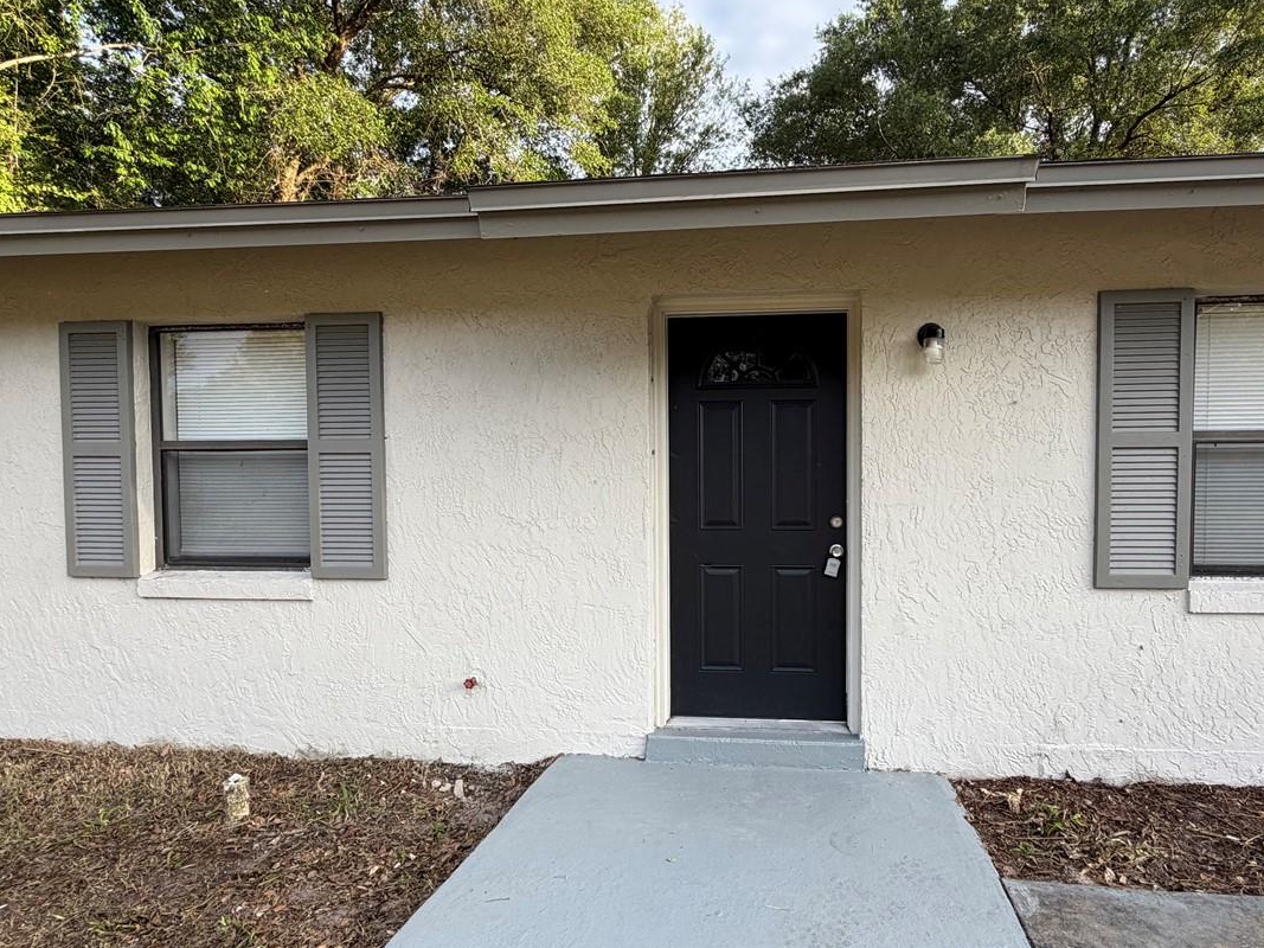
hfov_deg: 78.7
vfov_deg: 63.3
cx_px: 708
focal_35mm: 21
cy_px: 517
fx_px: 767
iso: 50
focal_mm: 2.22
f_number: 2.2
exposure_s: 1/349
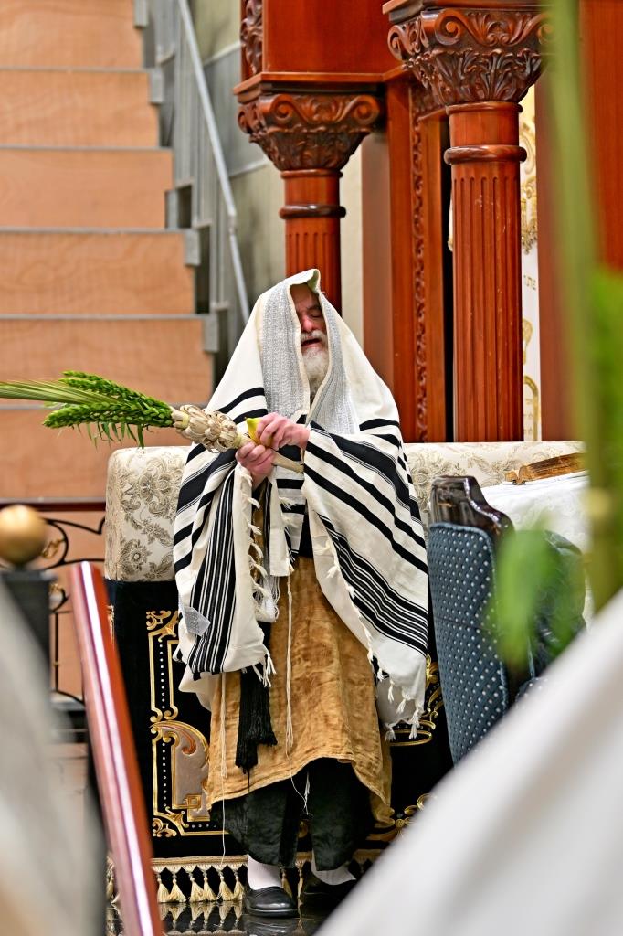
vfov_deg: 16.1
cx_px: 312
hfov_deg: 10.8
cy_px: 468
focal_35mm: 127
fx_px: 3299
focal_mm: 85
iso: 250
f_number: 2.8
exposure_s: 1/320
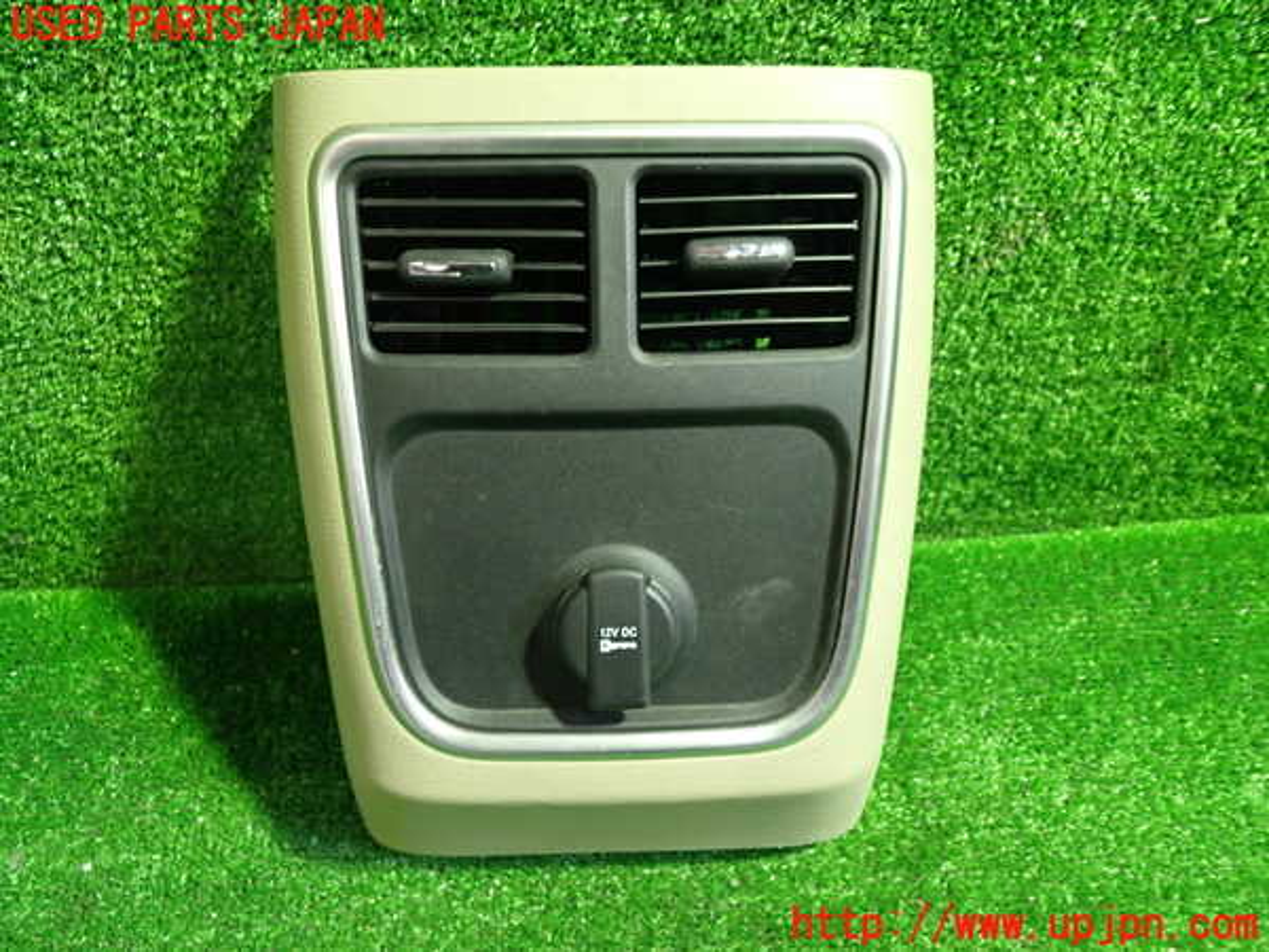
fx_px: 1100
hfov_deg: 60.0
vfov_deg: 46.8
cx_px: 634
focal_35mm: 30
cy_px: 476
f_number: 2.3
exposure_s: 1/30
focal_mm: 5.4
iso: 400
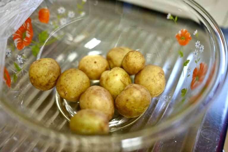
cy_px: 76
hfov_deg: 48.5
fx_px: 253
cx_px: 114
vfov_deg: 33.4
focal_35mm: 40
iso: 320
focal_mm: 40
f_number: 2
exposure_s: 1/50
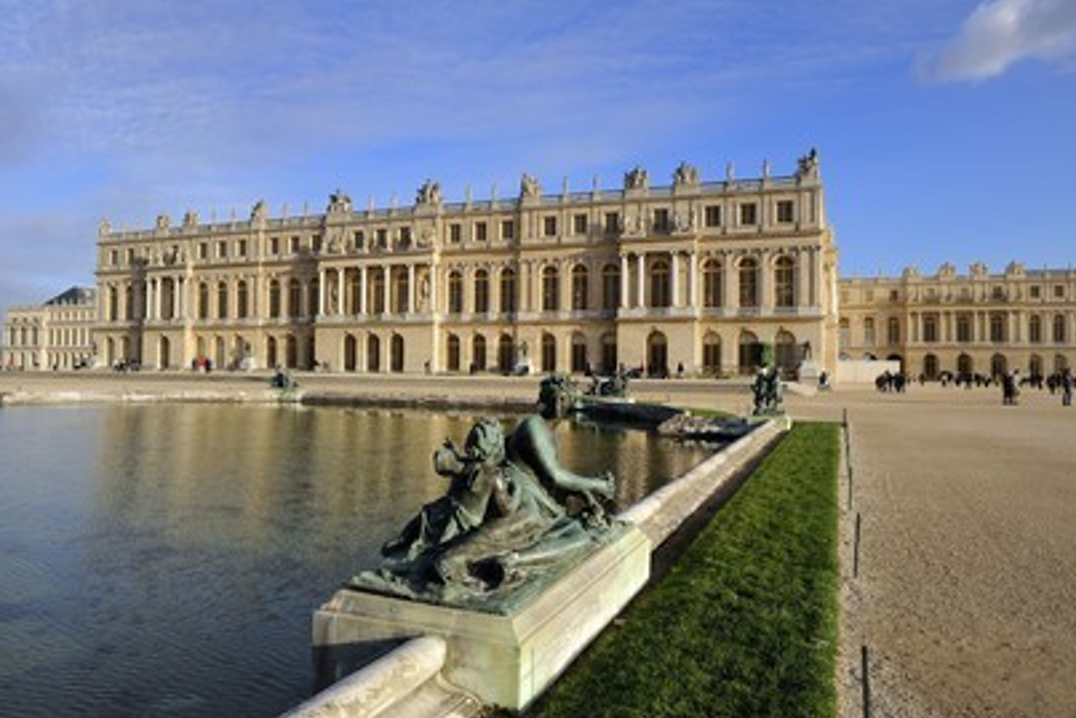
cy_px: 355
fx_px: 747
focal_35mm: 25
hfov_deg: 71.5
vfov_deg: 51.3
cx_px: 526
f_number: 11
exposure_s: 1/160
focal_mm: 24
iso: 200
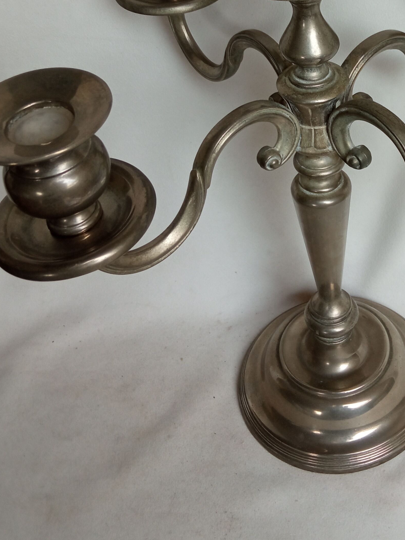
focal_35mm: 53
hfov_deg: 27.0
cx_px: 326
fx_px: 827
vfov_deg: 35.1
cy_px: 114
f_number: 2.2
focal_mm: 3.79
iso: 213
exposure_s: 1/100
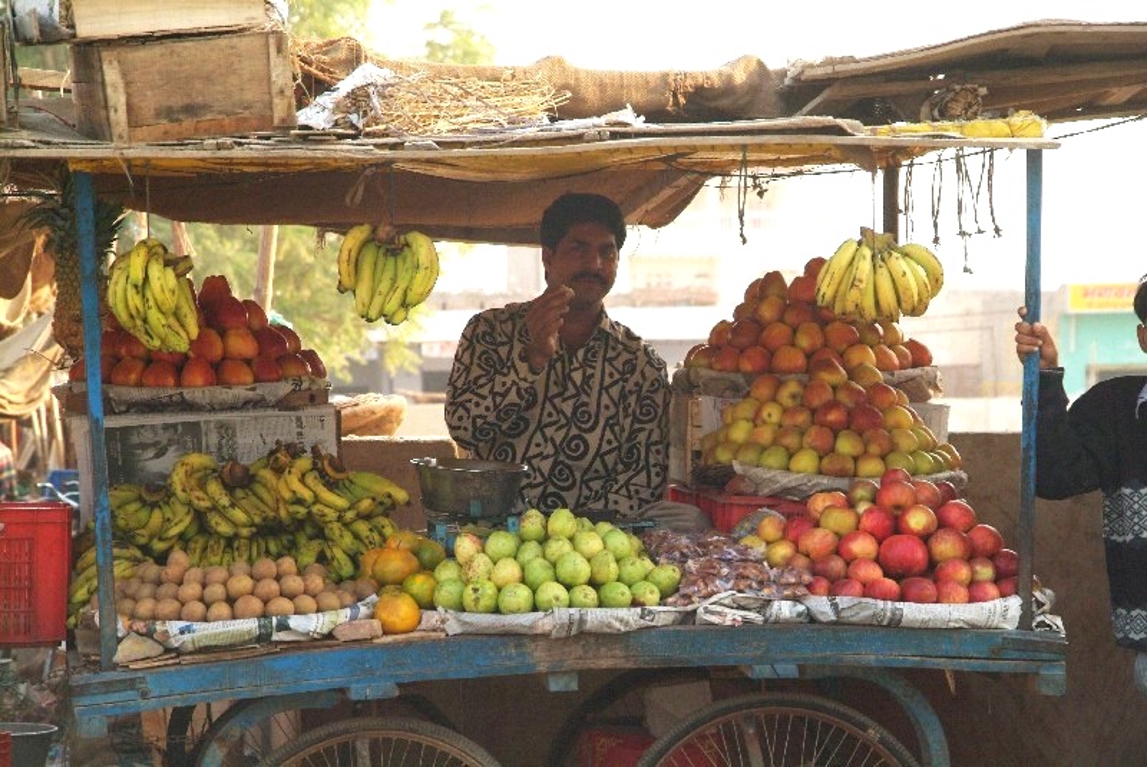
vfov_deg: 9.6
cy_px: 384
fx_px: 4560
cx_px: 574
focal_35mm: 143
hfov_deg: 14.3
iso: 1600
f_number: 8
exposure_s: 1/1000
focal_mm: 95
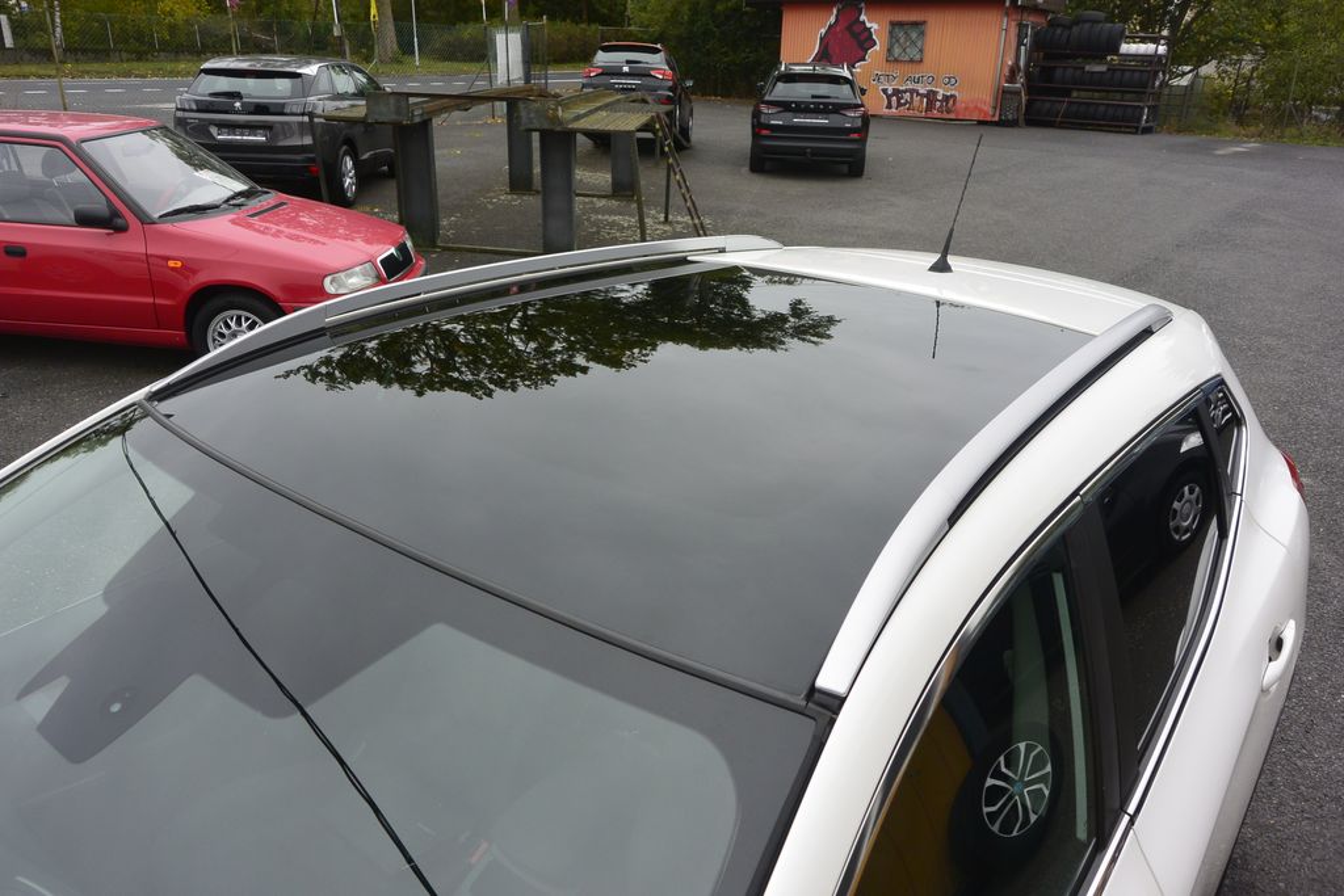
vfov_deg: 47.9
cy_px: 448
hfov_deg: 67.4
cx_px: 672
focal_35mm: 27
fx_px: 1008
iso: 160
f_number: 4.5
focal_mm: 10
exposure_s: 1/500
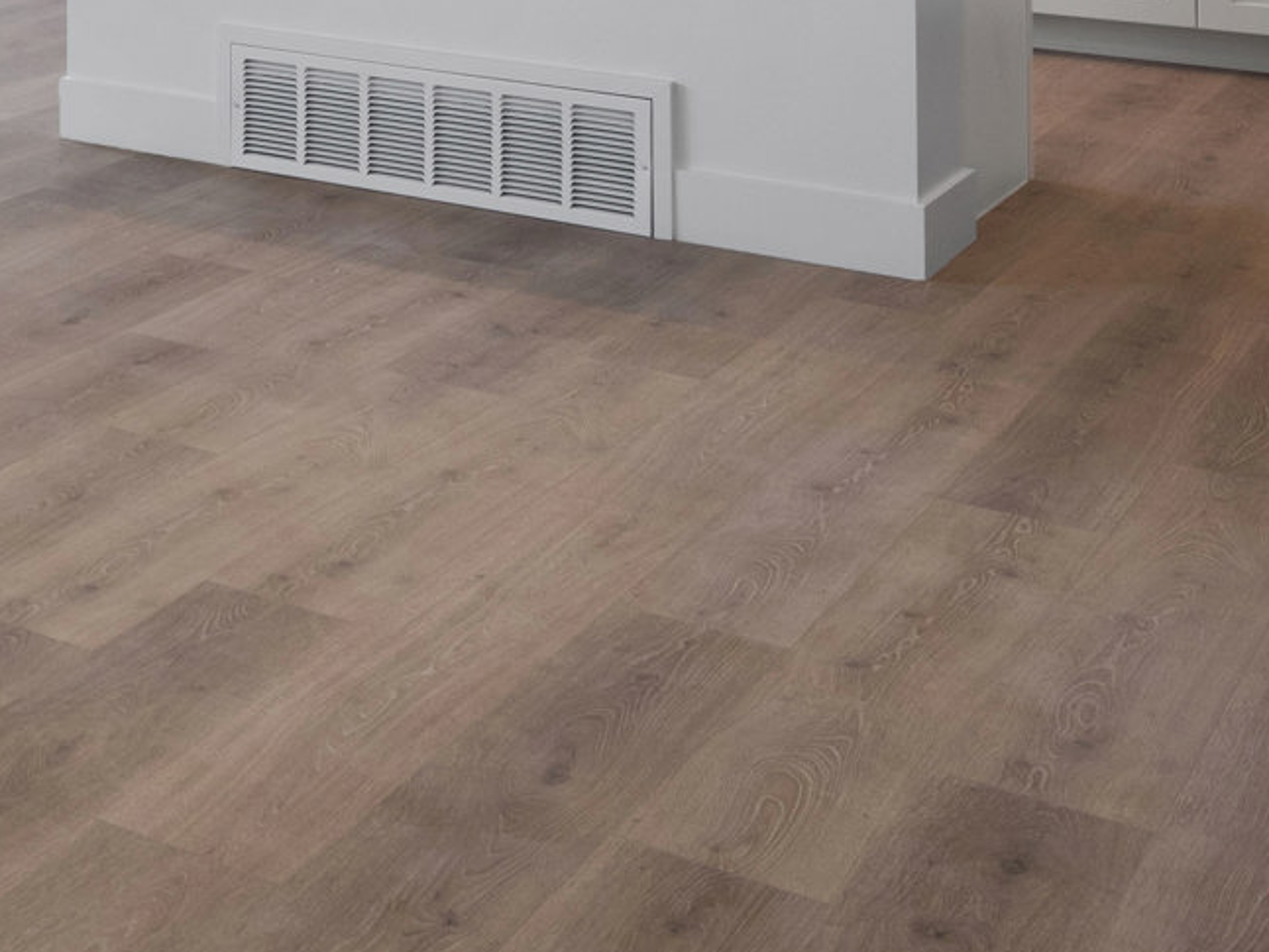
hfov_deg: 23.5
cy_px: -427
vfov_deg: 19.1
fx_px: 2525
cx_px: -550
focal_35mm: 69
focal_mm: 18.5
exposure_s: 1/8
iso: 500
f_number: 8
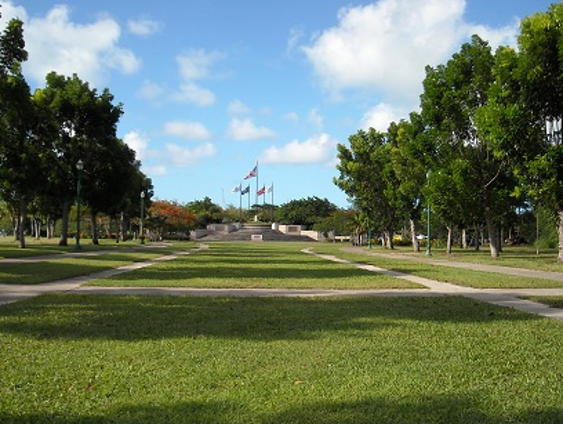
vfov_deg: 34.4
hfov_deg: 44.7
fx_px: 684
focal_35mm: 42
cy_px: 239
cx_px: 257
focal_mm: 5.7
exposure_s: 1/228
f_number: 5.6
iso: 64
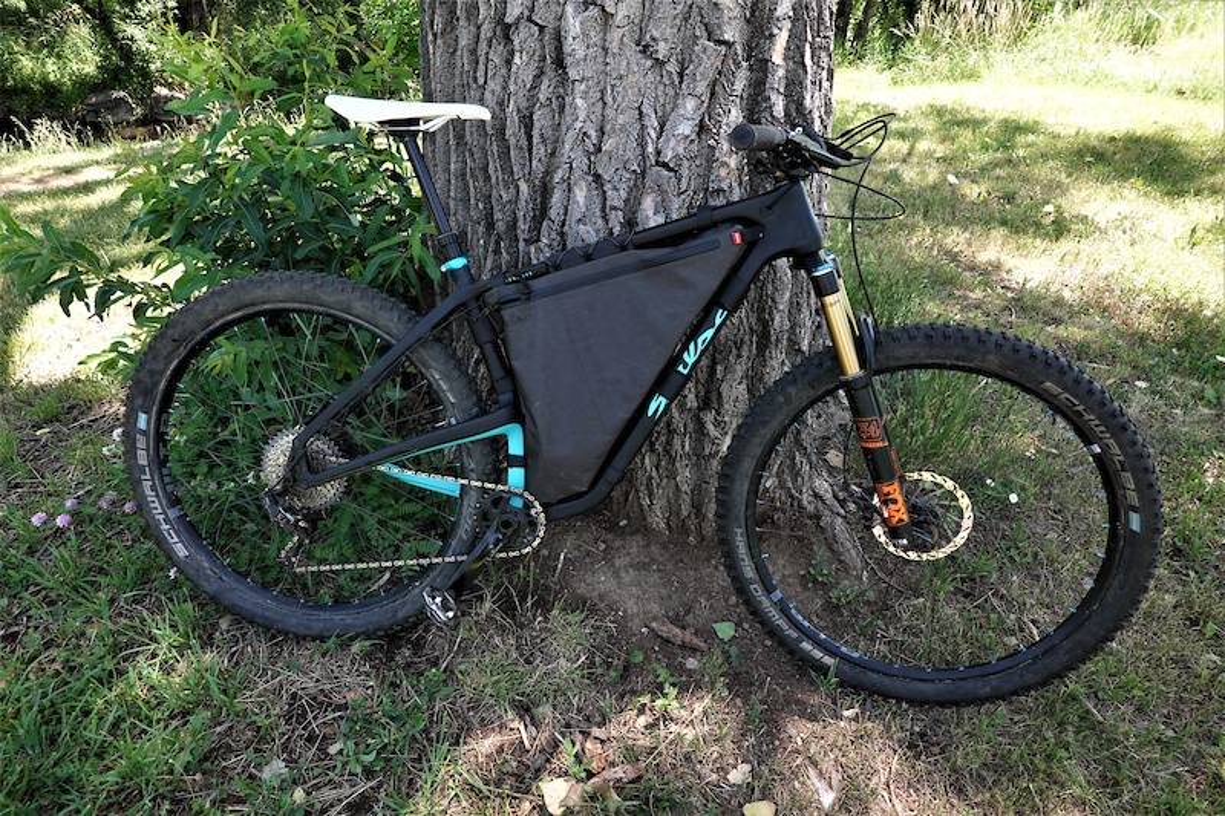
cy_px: 408
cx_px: 612
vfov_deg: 53.1
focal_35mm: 24
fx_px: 816
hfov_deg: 73.8
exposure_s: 1/160
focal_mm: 9
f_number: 2.8
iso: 125
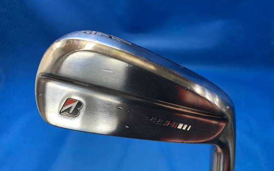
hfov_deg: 66.5
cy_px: 95
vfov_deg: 44.5
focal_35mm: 28
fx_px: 209
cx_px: 138
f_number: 1.8
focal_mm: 4.25
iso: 80
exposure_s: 1/60
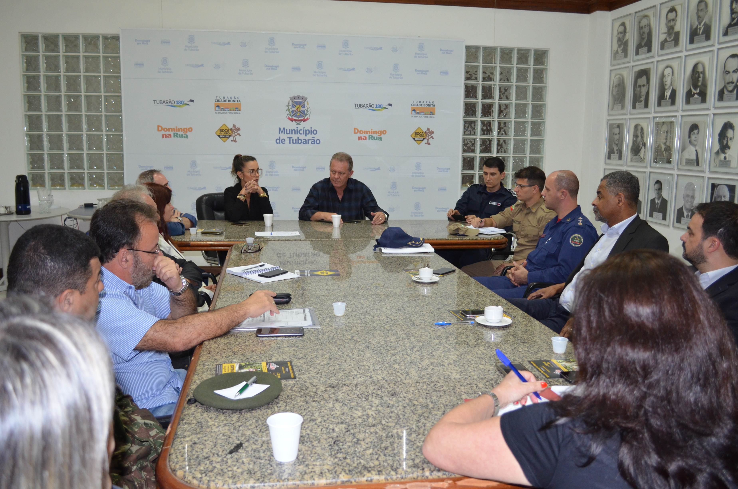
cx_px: 369
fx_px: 675
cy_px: 244
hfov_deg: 57.3
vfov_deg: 39.8
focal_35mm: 33
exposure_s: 1/60
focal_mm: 22
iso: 1250
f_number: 3.8
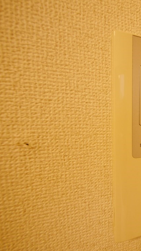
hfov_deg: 40.1
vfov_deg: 83.8
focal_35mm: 21
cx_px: 165
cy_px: 129
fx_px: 140
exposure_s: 1/60
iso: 1000
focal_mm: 7
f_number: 4
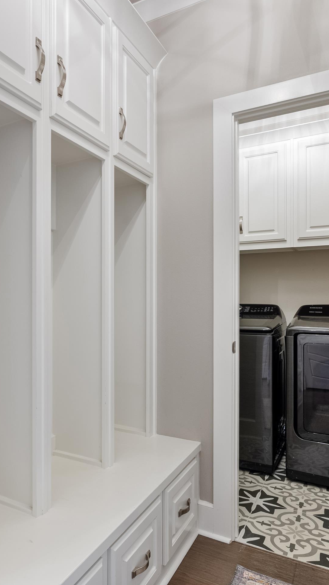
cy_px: 301
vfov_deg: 71.9
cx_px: 97
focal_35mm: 26
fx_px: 403
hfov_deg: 43.4
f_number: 9
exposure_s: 1.3
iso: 250
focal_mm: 16
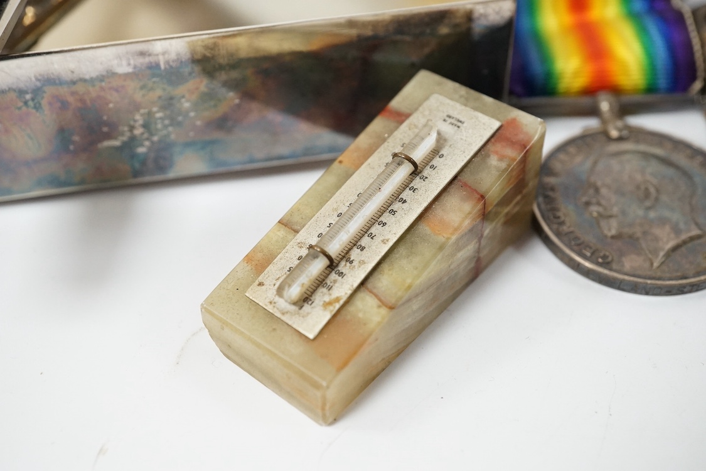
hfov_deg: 43.6
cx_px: 353
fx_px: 882
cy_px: 236
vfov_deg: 29.9
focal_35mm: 45
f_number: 9
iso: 2000
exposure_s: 1/100
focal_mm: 30
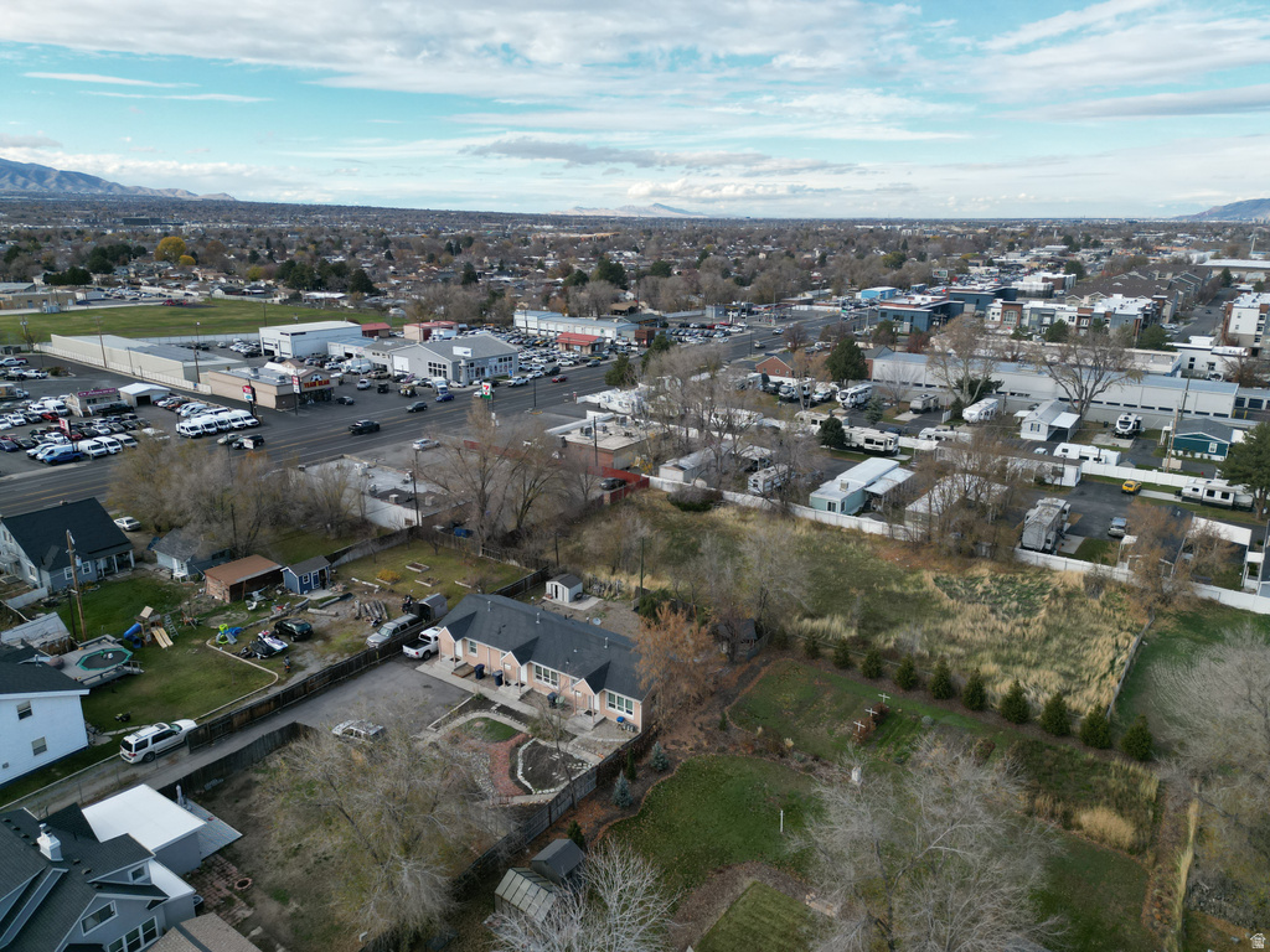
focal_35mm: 24
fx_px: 881
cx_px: 635
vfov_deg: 56.8
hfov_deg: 71.6
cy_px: 476
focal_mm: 6.72
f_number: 1.7
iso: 200
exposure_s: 1/2000
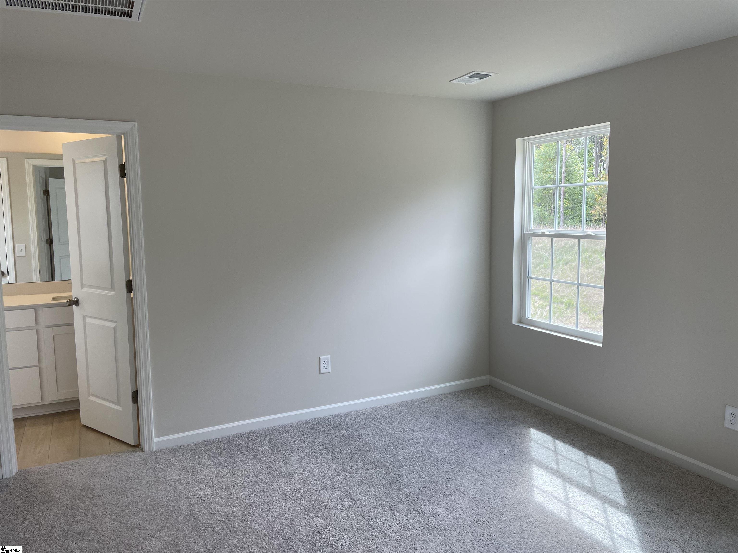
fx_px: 554
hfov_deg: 67.3
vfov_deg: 53.1
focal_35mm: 26
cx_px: 369
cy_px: 276
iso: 32
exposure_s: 1/191
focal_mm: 4.2
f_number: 1.6
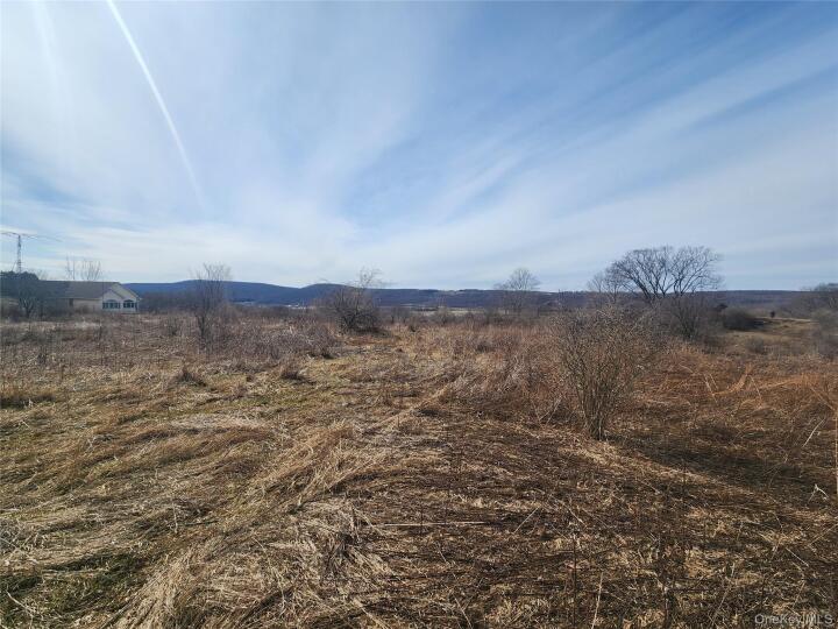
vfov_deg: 89.9
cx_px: 419
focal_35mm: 13
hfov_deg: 106.2
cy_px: 314
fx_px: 315
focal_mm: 2.2
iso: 50
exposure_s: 1/3418
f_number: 2.2
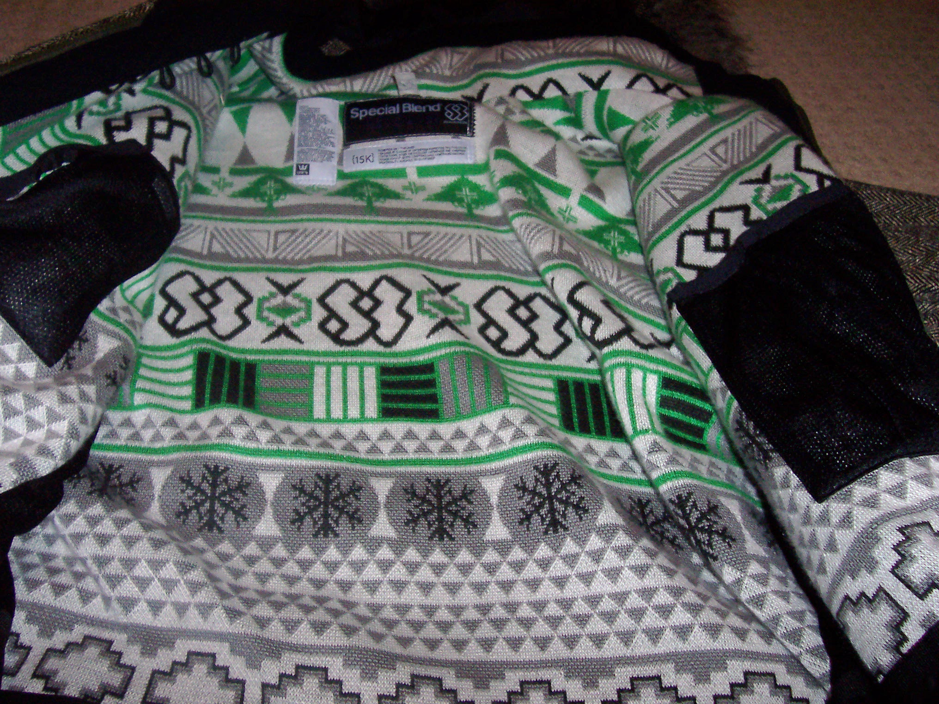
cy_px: 352
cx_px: 470
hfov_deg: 50.1
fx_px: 1004
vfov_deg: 38.7
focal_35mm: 37
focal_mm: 5.6
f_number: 2.8
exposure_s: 1/60
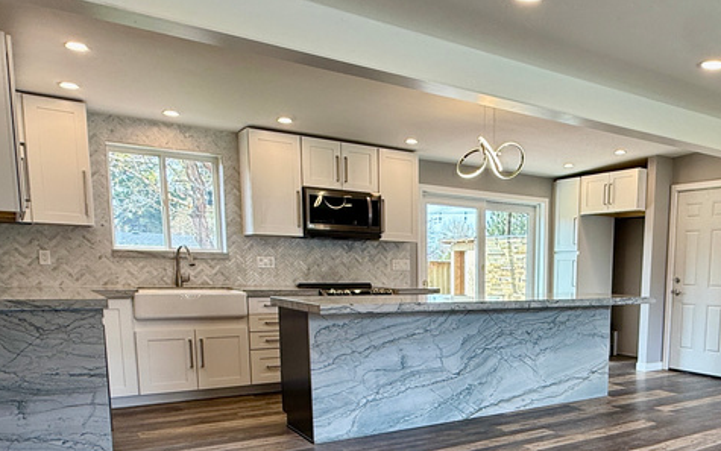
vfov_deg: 38.0
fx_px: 629
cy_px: 360
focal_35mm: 32
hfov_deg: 56.8
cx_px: 537
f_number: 2.2
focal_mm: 2.22
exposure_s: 1/120
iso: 80
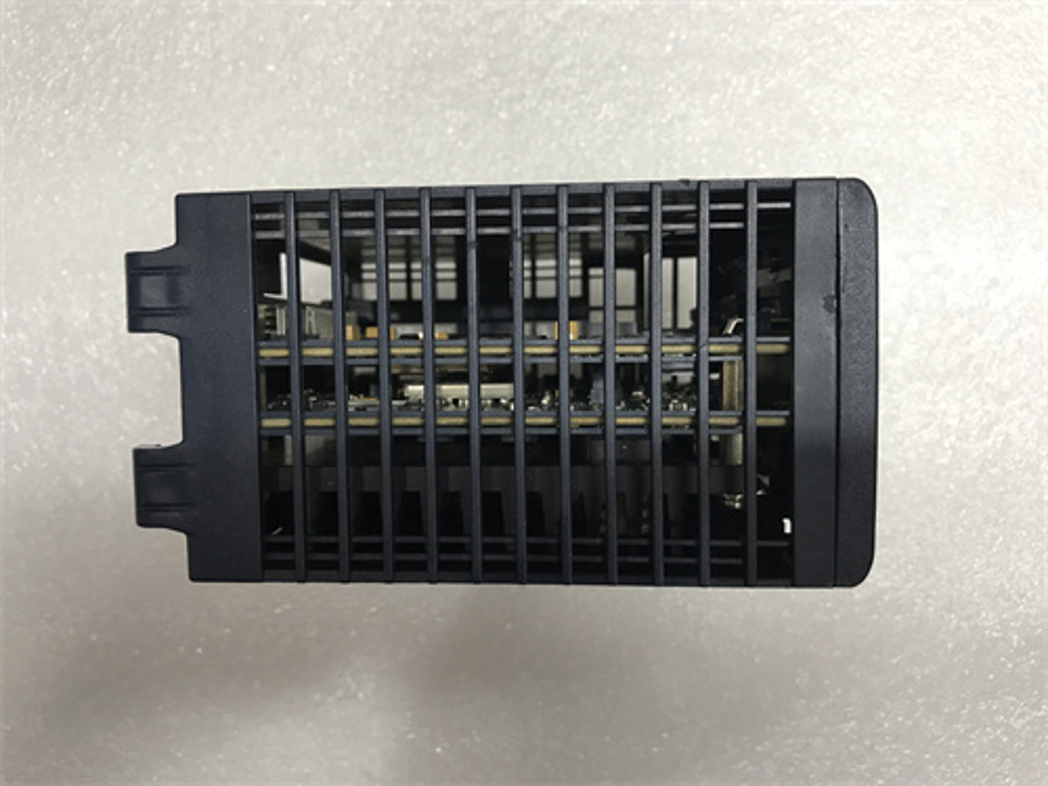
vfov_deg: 49.7
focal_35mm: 28
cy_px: 393
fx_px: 848
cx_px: 524
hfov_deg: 63.4
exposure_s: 1/25
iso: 40
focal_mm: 3.99
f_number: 1.8
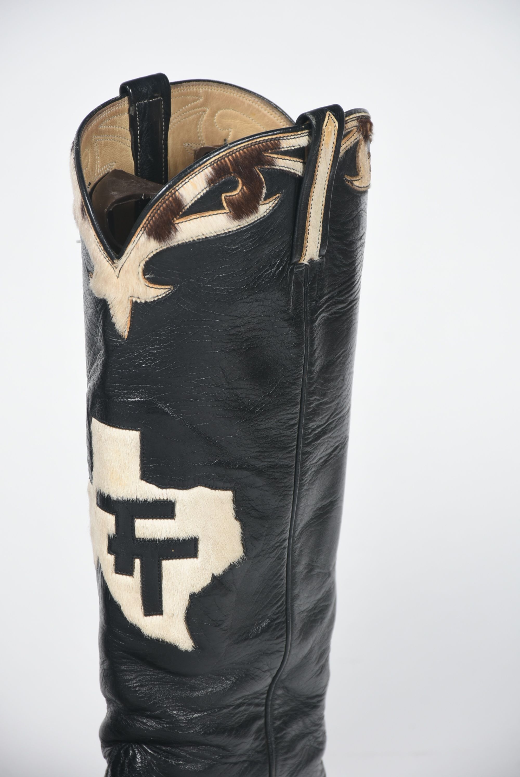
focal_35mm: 210
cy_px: 388
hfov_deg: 6.6
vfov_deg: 9.8
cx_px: 260
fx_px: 4541
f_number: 9
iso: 200
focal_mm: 140
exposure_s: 1/125
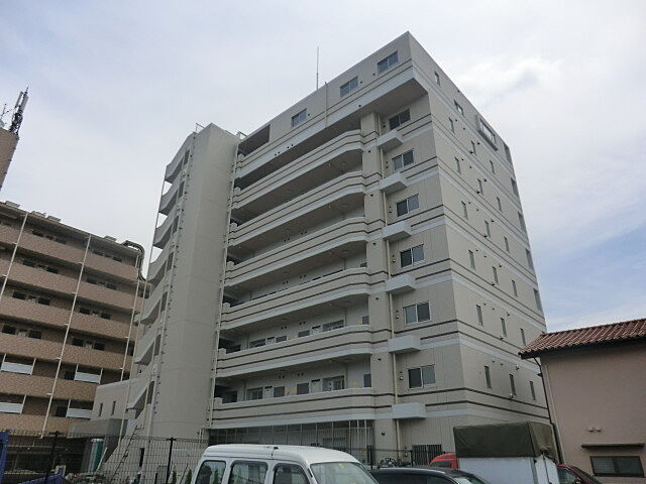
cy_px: 242
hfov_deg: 71.6
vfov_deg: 56.8
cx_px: 323
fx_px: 448
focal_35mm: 24
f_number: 7.5
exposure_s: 1/400
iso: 80
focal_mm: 4.3
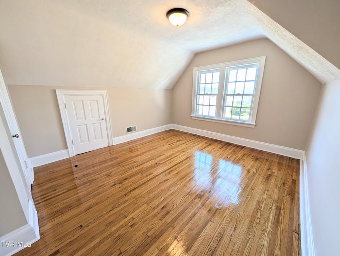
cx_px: 170
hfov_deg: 110.5
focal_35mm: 12
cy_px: 128
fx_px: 118
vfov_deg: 94.6
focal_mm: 2.02
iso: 46
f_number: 1.7
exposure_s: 1/142
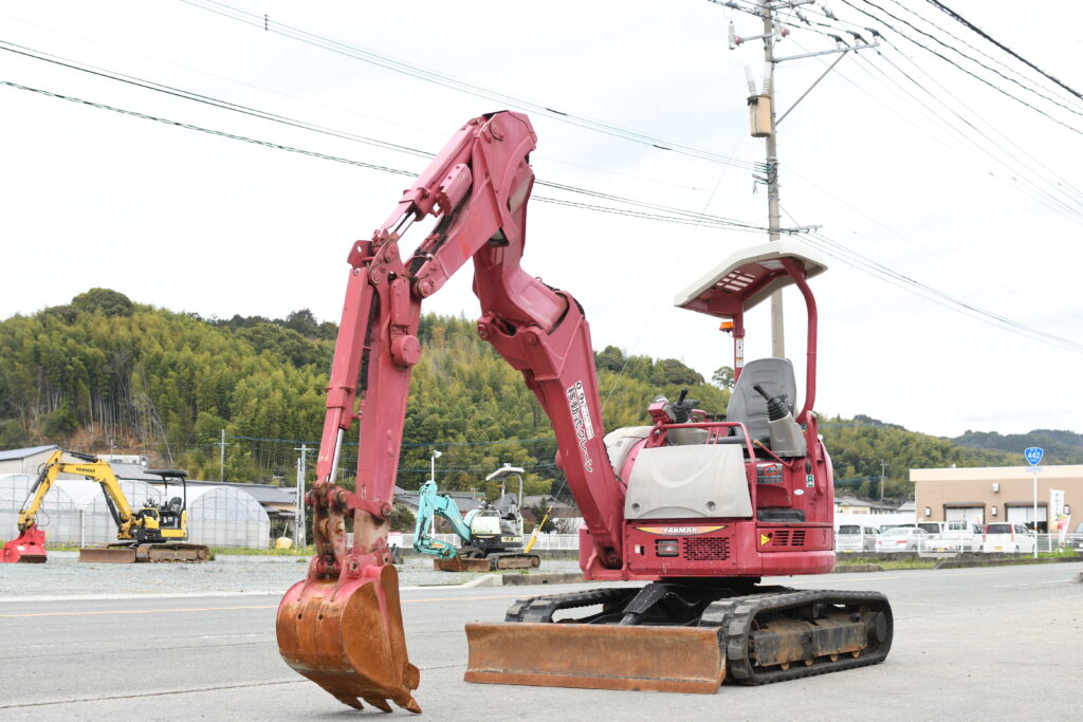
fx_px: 1579
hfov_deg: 37.8
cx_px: 542
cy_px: 361
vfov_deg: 25.8
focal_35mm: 52
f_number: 4
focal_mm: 35
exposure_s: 1/400
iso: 125
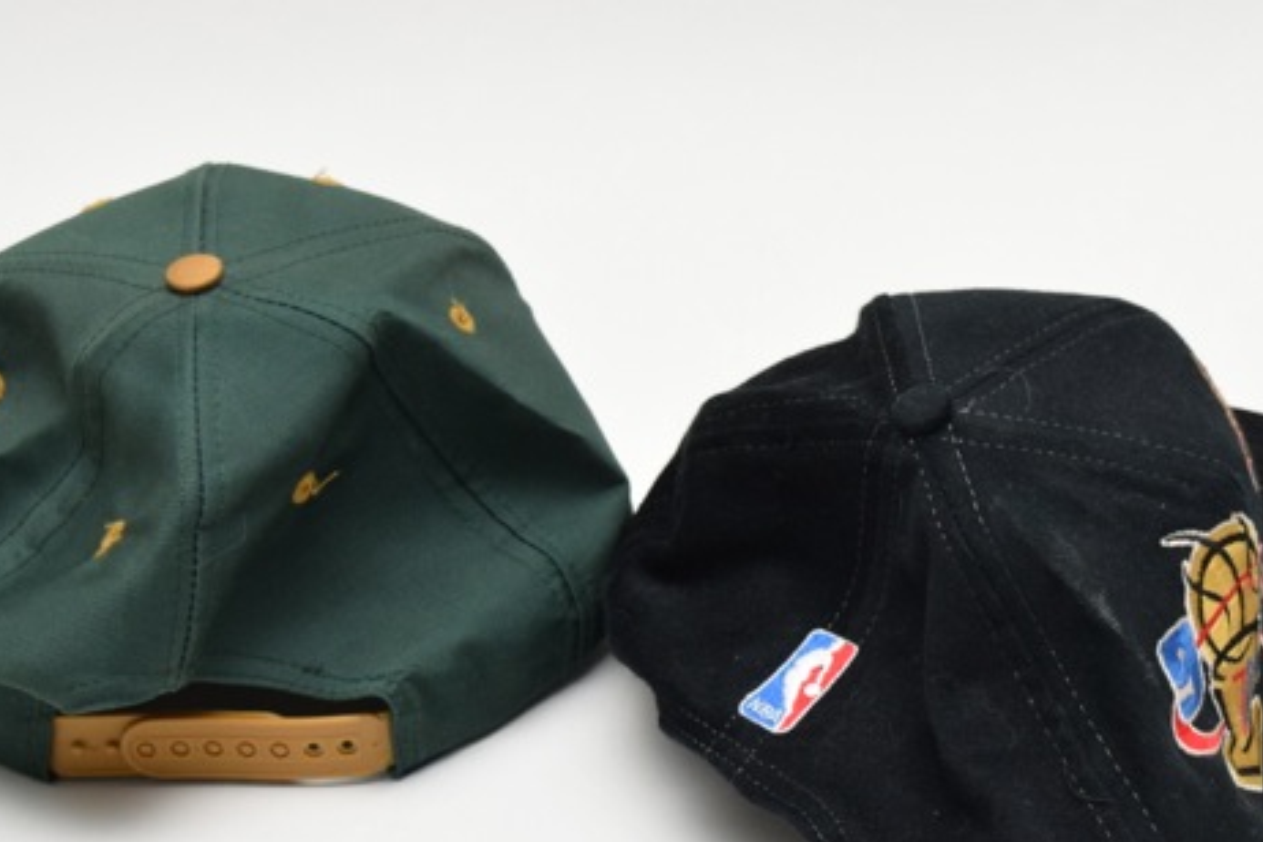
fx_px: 4104
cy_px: 693
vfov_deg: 11.7
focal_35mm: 117
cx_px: 1044
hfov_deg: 17.3
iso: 800
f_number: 5.6
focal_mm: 36
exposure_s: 1/100
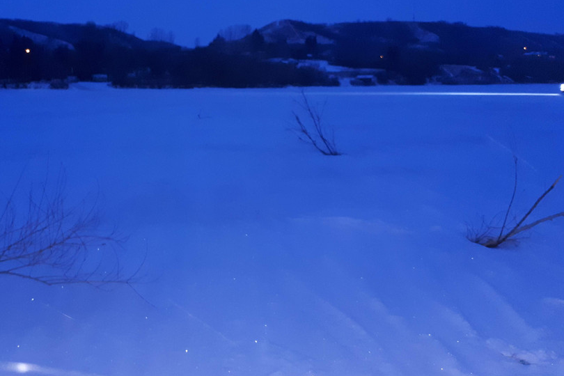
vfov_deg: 35.8
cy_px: 143
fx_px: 580
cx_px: 238
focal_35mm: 37
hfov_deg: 51.7
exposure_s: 1/17
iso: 400
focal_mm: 3.6
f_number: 1.9
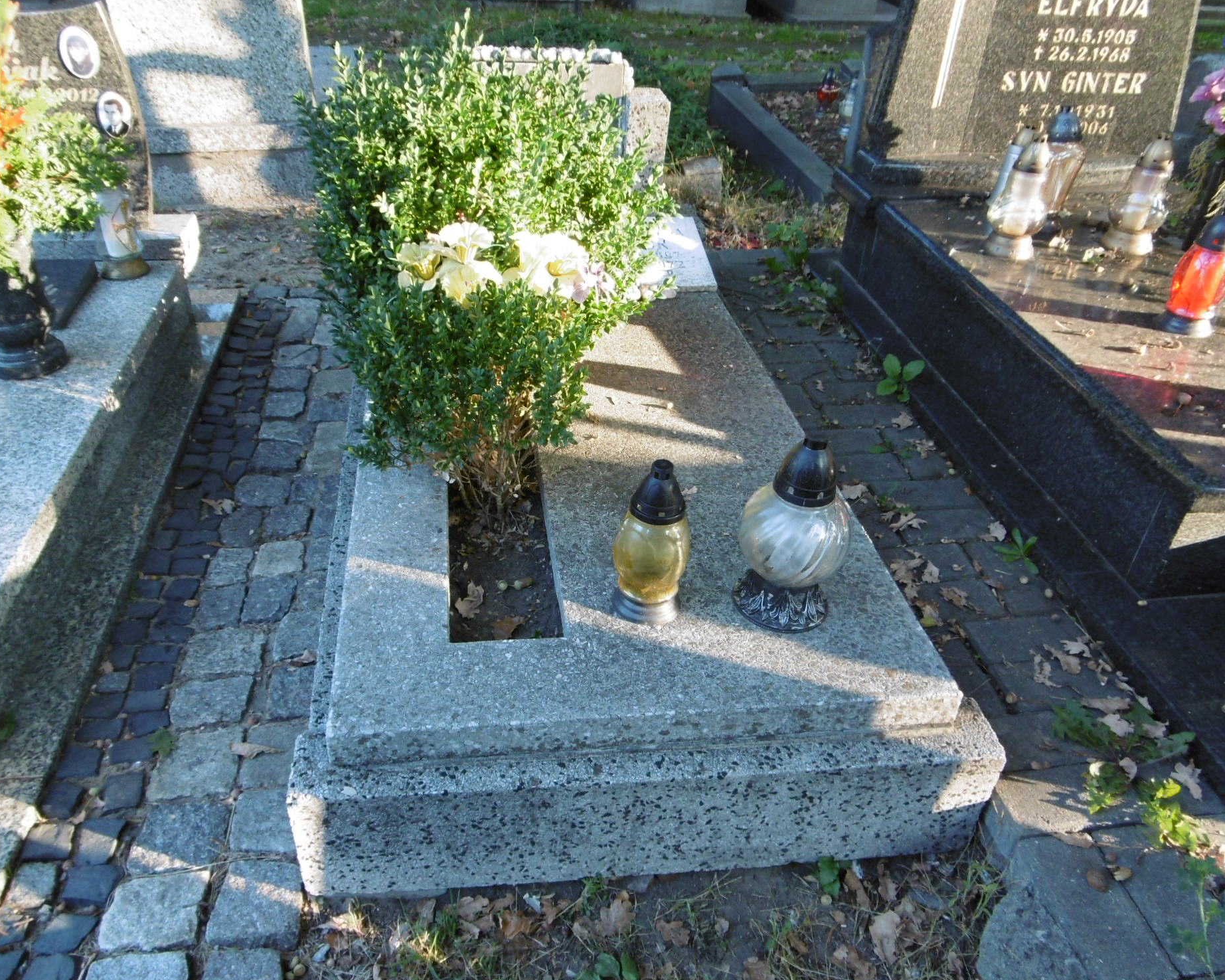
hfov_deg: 66.0
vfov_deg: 54.9
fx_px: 943
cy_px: 496
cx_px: 588
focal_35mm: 26
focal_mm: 4.3
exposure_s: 1/60
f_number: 3.1
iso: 160
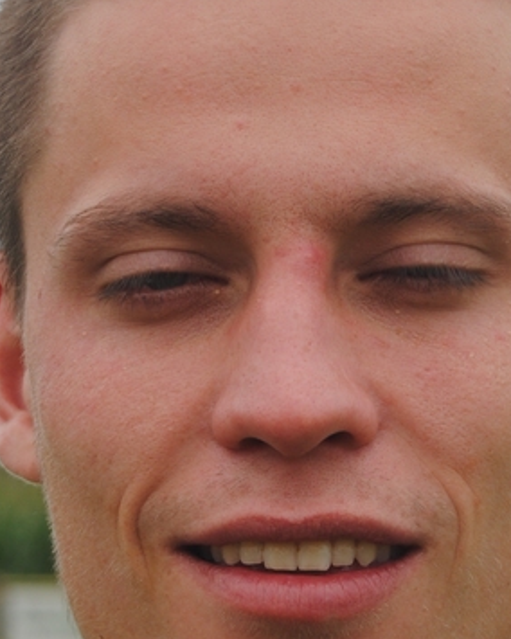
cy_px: 286
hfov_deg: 11.8
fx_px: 2473
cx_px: 311
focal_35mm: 131
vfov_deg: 14.7
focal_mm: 55
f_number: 5.6
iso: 100
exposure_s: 1/125
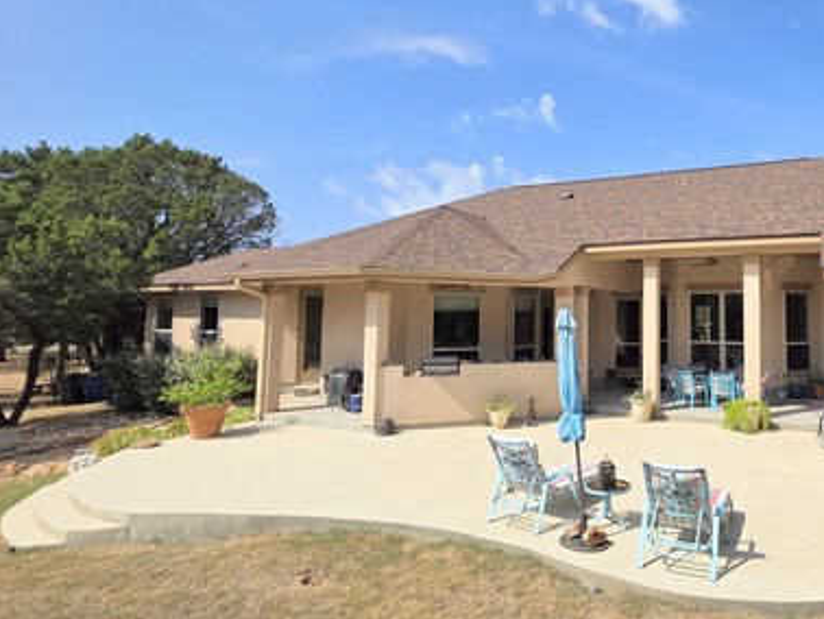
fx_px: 524
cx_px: 608
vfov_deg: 61.0
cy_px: 272
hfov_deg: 71.6
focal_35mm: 22
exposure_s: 1/3109
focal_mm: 2.2
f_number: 1.9
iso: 40
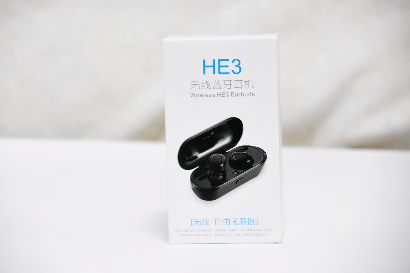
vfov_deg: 7.0
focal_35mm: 195
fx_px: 2221
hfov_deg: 10.5
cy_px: 136
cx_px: 205
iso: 4000
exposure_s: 1/100
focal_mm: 130
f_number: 5.6
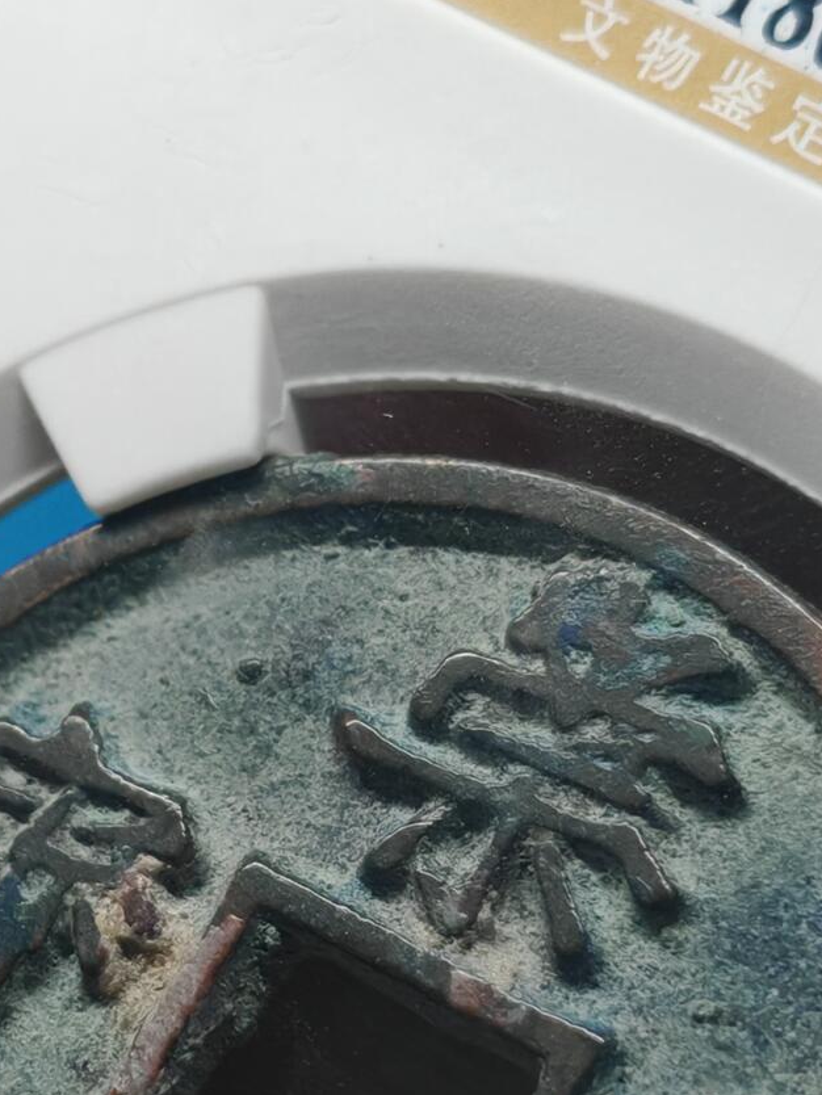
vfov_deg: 9.6
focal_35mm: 205
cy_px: 1158
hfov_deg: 7.2
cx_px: 366
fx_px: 6487
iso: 50
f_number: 1.6
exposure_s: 1/160
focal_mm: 7.62
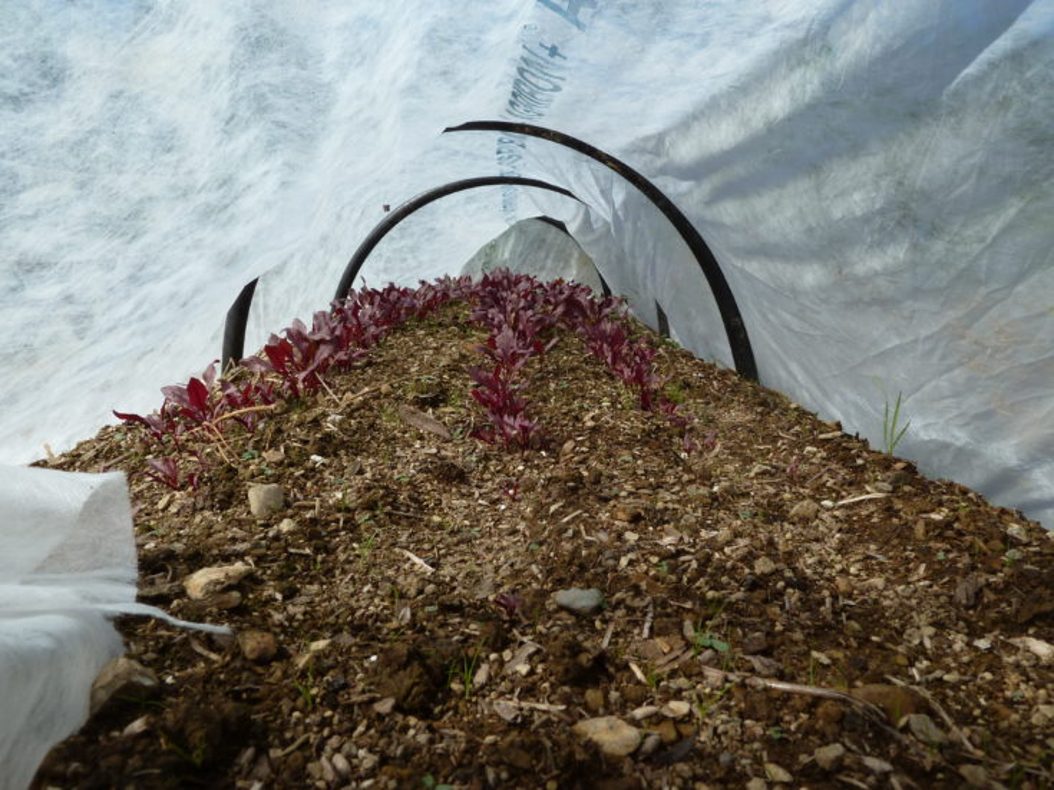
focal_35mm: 25
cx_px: 527
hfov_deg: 69.4
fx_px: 761
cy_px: 395
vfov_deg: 54.9
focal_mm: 4.1
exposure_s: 1/400
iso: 80
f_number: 5
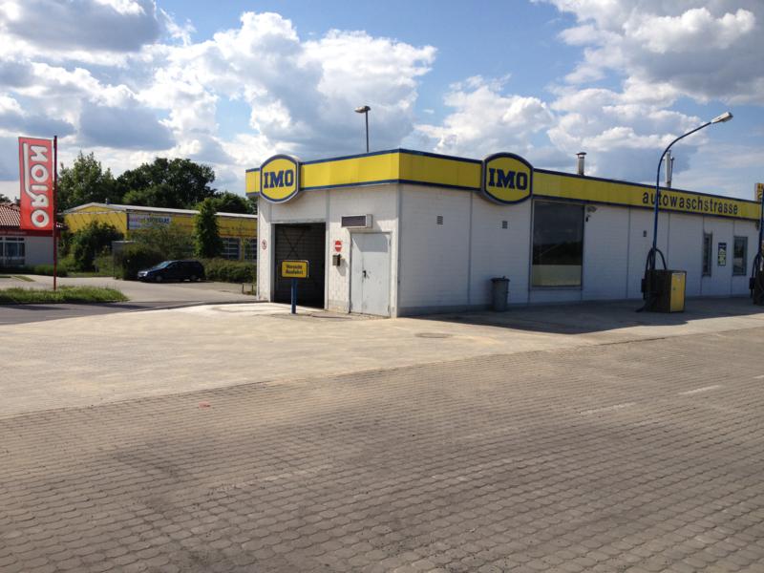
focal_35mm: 35
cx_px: 382
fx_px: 772
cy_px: 286
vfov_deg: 40.7
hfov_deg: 52.6
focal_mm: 4.28
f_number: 2.4
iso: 64
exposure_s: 1/2632
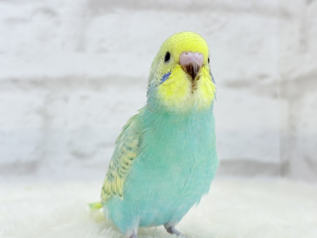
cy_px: 119
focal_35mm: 52
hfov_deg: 36.8
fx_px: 476
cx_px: 158
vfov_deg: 28.0
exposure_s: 1/50
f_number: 1.6
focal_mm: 5.96
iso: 32
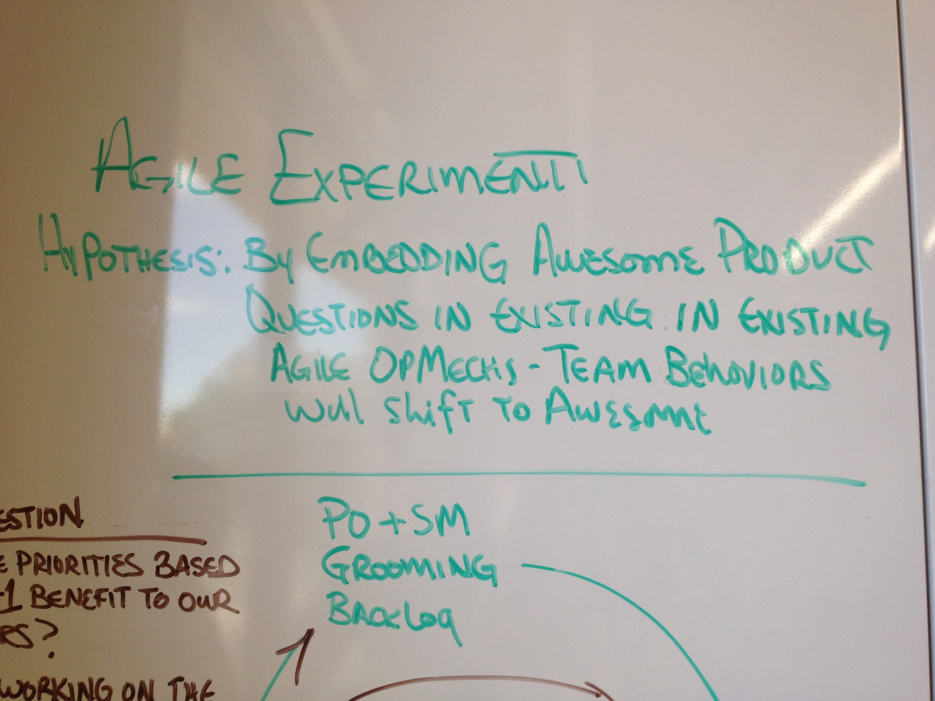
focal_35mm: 35
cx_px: 468
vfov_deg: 40.7
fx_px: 945
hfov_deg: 52.6
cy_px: 350
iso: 64
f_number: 2.4
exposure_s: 1/60
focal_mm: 4.28
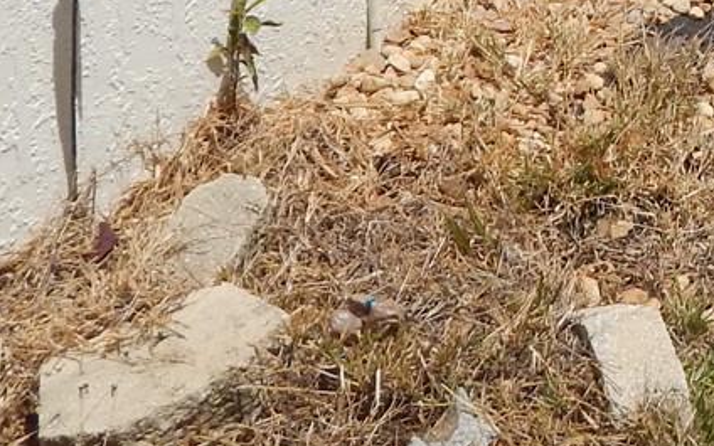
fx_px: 1712
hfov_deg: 21.4
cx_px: 913
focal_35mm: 88
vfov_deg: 12.4
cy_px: -542
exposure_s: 1/1000
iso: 125
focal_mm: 4
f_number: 6
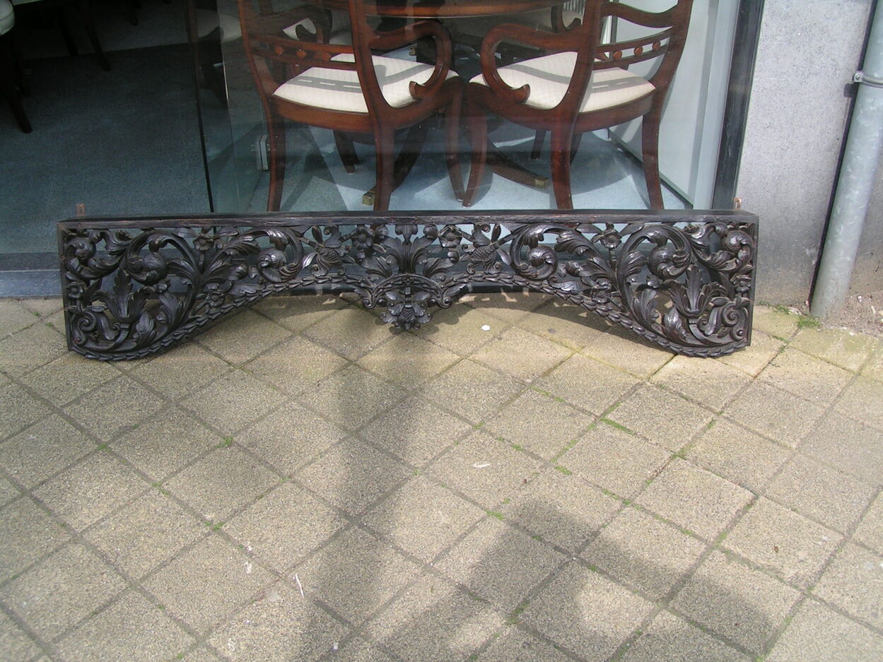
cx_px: 442
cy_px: 331
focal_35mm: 28
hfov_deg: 63.4
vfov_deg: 49.8
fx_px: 714
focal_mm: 4.4
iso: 50
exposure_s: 1/125
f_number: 5
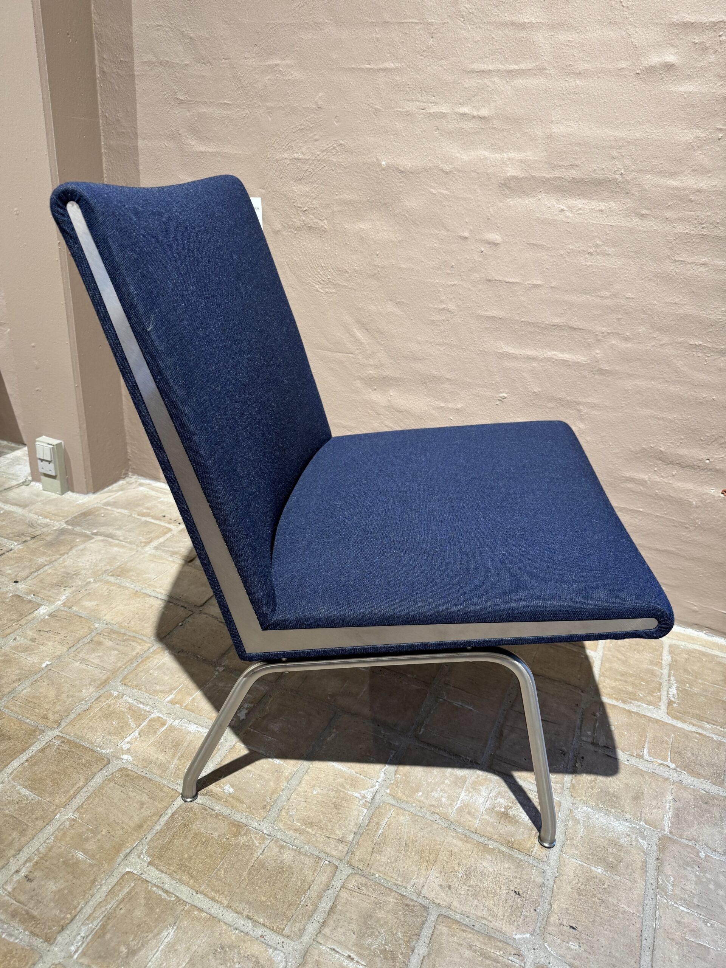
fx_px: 671
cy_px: 484
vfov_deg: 71.6
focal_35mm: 24
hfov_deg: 56.8
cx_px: 363
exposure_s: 1/50
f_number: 1.78
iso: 160
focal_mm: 6.76
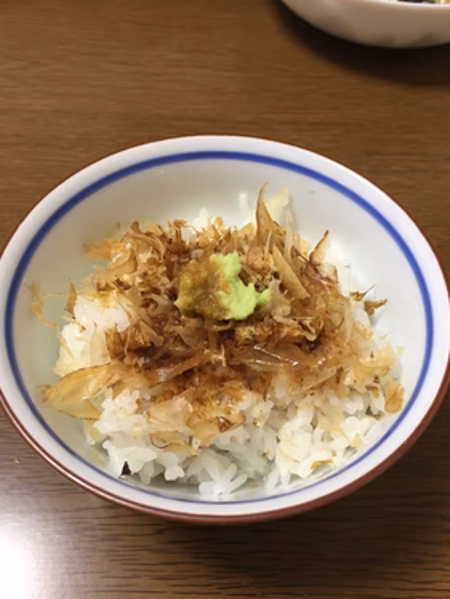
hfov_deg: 45.5
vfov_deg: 58.3
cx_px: 221
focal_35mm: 31
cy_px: 308
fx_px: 537
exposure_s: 1/30
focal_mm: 4.15
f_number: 2.2
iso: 80
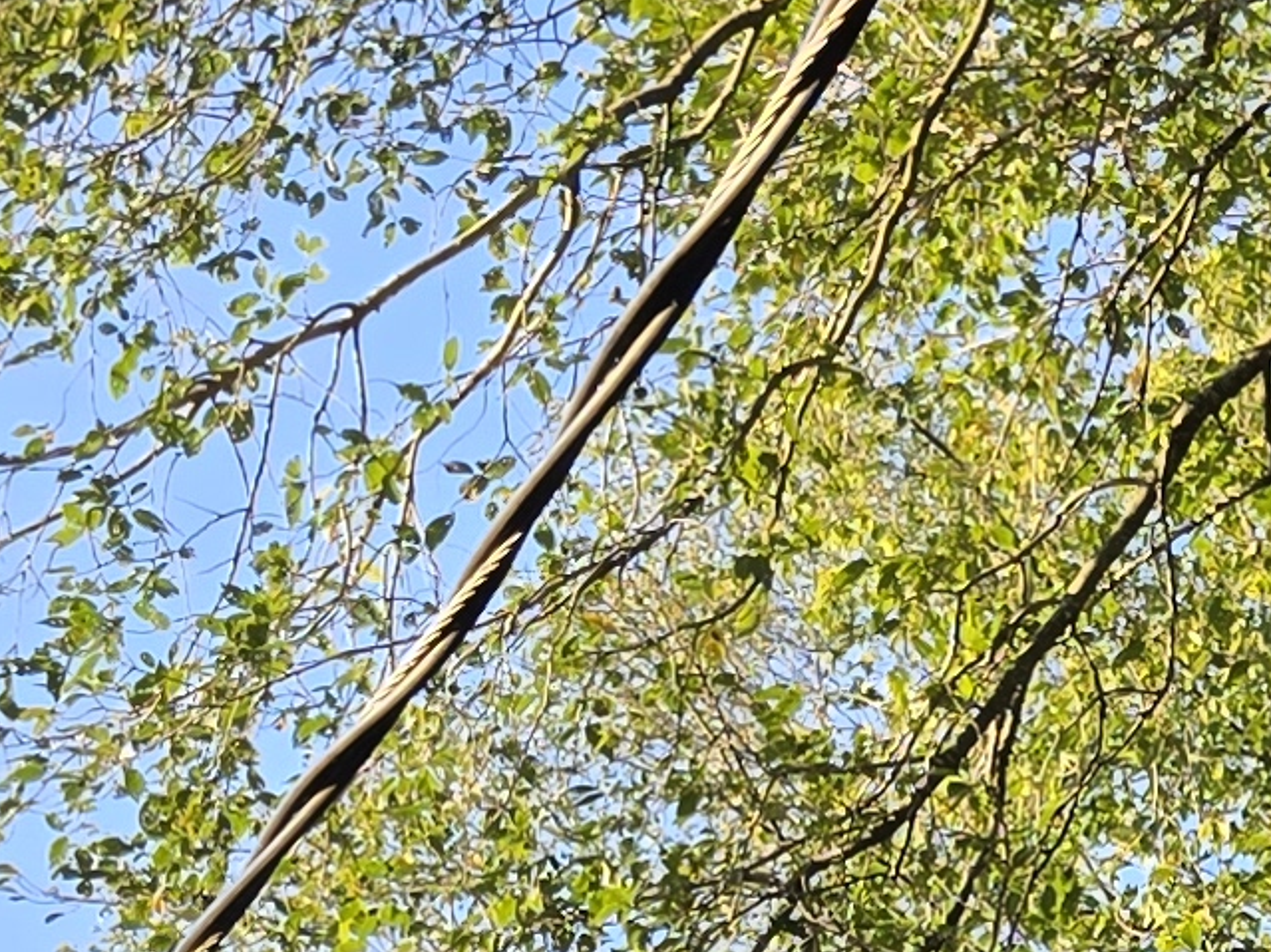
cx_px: 2494
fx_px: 5286
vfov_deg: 8.7
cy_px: 2725
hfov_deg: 12.2
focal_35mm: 144
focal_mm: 6.3
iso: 16
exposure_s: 1/180
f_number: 1.7
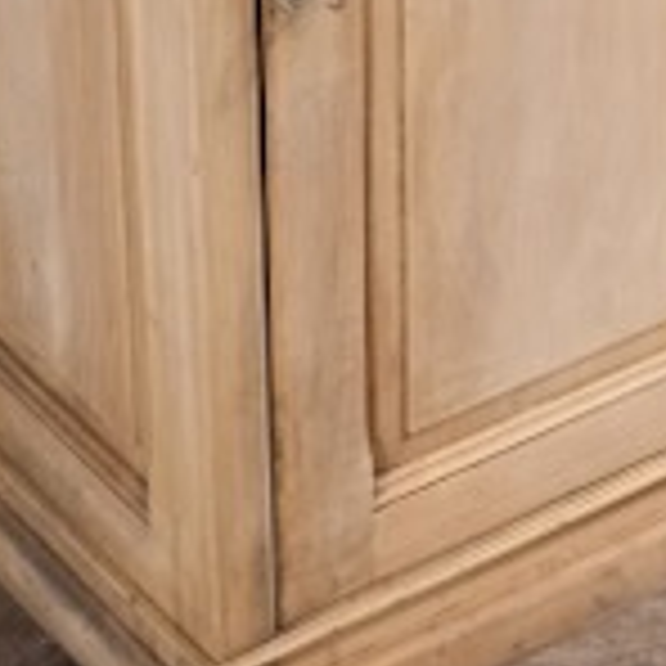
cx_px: 549
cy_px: -202
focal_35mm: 182
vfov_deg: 9.4
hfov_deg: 9.6
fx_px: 3962
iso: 3200
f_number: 4.5
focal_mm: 35
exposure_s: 1/125
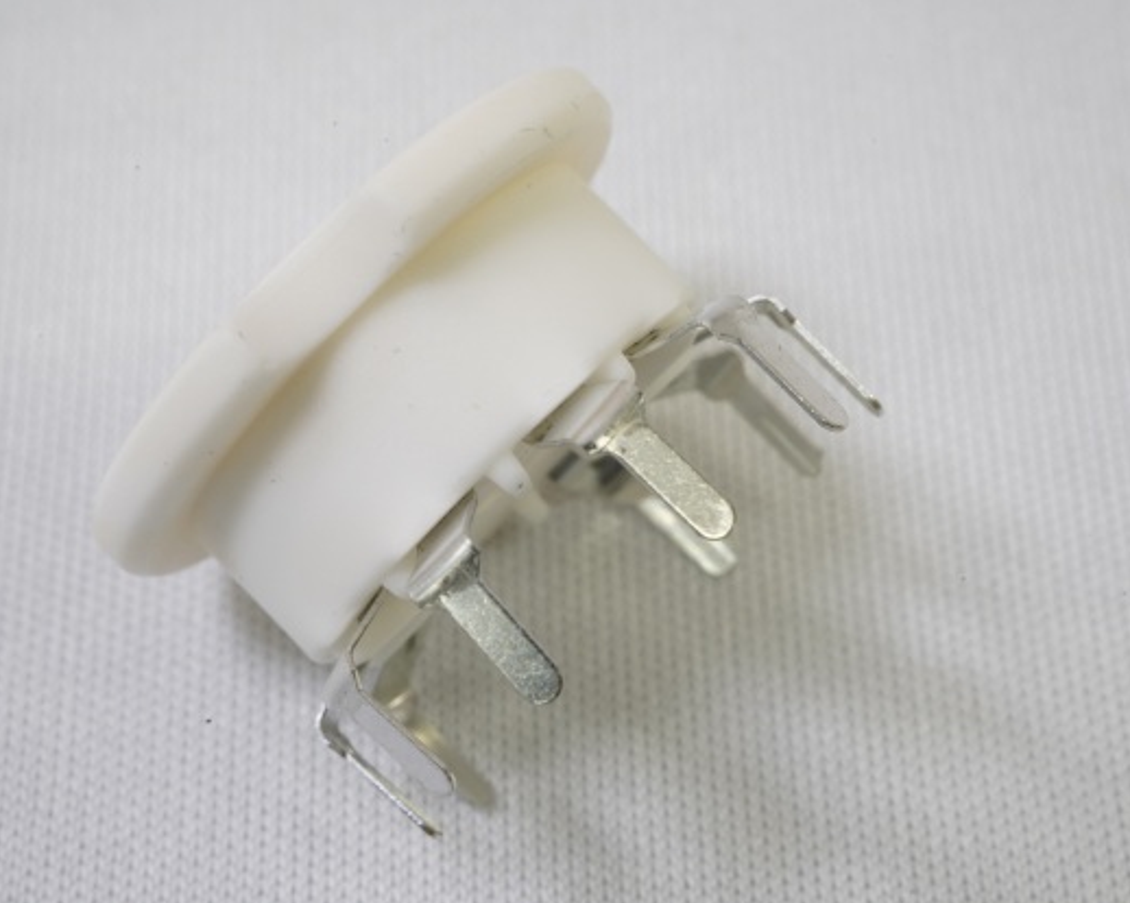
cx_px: 530
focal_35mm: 58
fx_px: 1939
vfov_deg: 26.2
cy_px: 458
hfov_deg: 32.5
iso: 800
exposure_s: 1/1.6
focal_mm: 50
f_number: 16
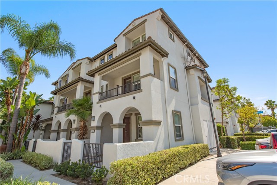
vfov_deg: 67.4
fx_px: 139
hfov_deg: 90.0
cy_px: 92
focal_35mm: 18
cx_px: 138
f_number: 10
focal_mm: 18
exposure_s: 1/400
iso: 200
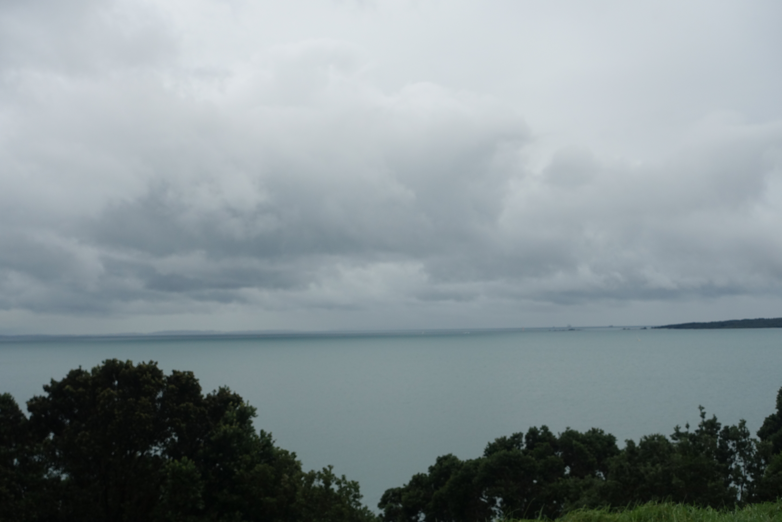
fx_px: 1064
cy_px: 261
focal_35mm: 49
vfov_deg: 27.5
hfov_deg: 40.3
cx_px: 391
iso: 200
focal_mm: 17.9
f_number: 5.6
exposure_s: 1/250
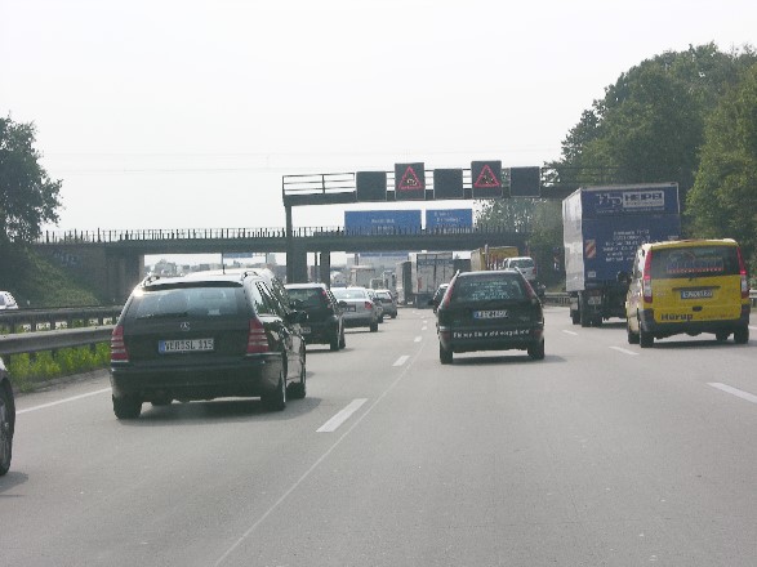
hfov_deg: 16.4
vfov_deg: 12.3
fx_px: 2624
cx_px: 378
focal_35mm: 120
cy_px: 284
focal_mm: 29.5
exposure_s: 1/228
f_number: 7.5
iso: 50
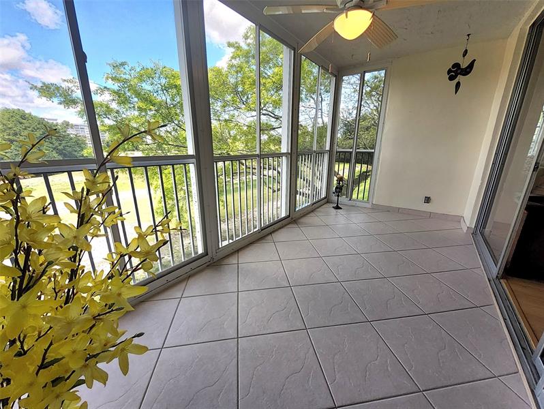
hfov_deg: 106.1
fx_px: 204
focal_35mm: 13
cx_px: 272
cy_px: 204
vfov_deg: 90.0
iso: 40
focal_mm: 1.13
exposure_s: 1/120
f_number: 2.2
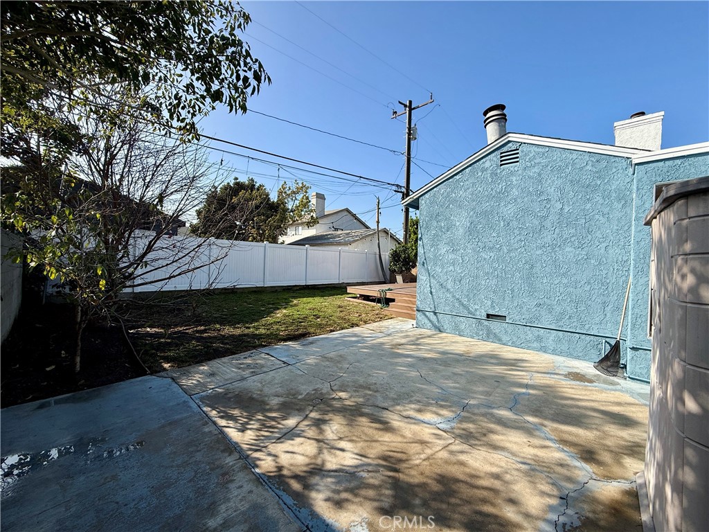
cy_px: 266
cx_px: 354
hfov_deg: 102.1
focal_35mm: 14
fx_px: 287
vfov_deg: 85.7
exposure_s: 1/1613
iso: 50
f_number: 2.2
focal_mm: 2.22
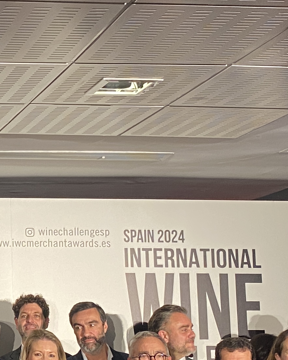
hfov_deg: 15.6
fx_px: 991
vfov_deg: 20.5
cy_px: 252
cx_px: -105
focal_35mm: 93
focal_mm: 4.25
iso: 160
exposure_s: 1/60
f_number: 1.8
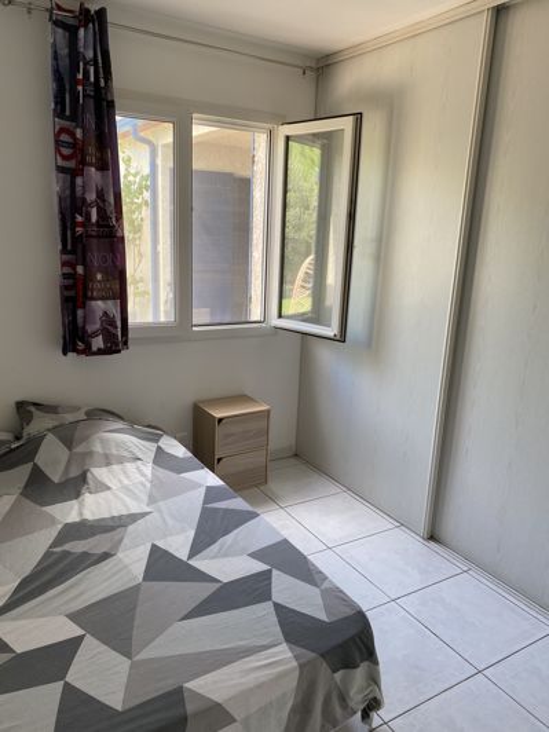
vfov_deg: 67.3
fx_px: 550
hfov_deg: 53.1
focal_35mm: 26
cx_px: 274
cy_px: 366
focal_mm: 4.25
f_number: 1.8
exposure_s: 1/121
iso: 80
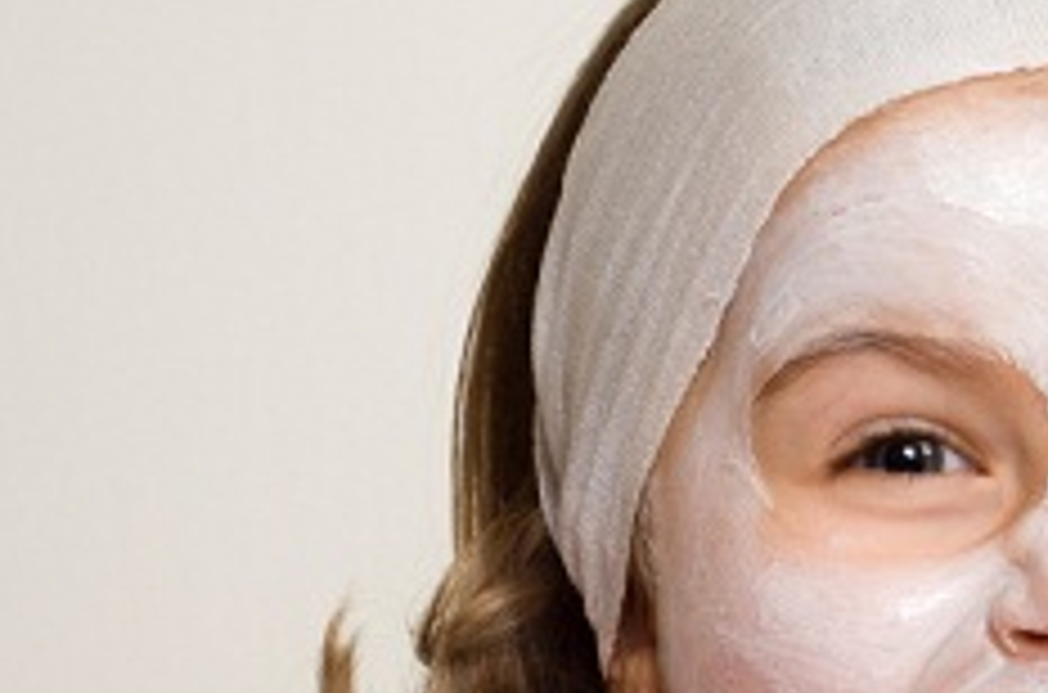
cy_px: 538
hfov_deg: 12.0
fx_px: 4906
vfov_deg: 8.1
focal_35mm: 169
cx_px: 1163
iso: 200
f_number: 8
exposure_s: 1/125
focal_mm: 50
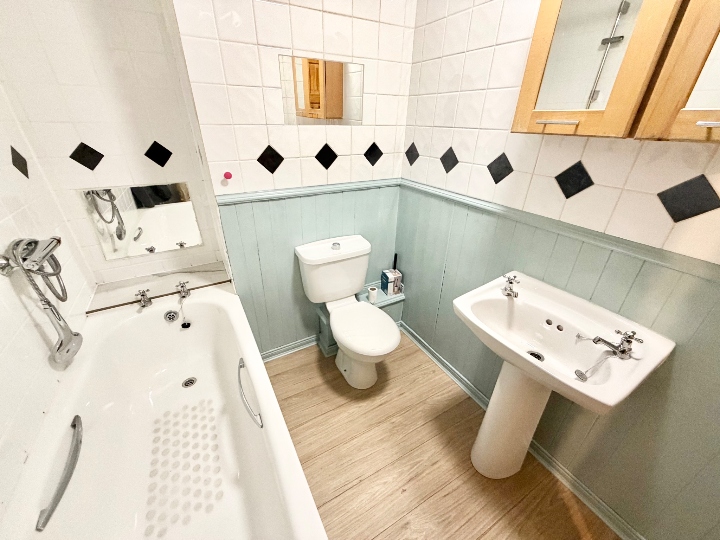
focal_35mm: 14
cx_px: 360
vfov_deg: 85.7
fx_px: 291
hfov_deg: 102.1
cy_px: 270
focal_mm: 2.22
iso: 400
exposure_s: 1/50
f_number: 2.2
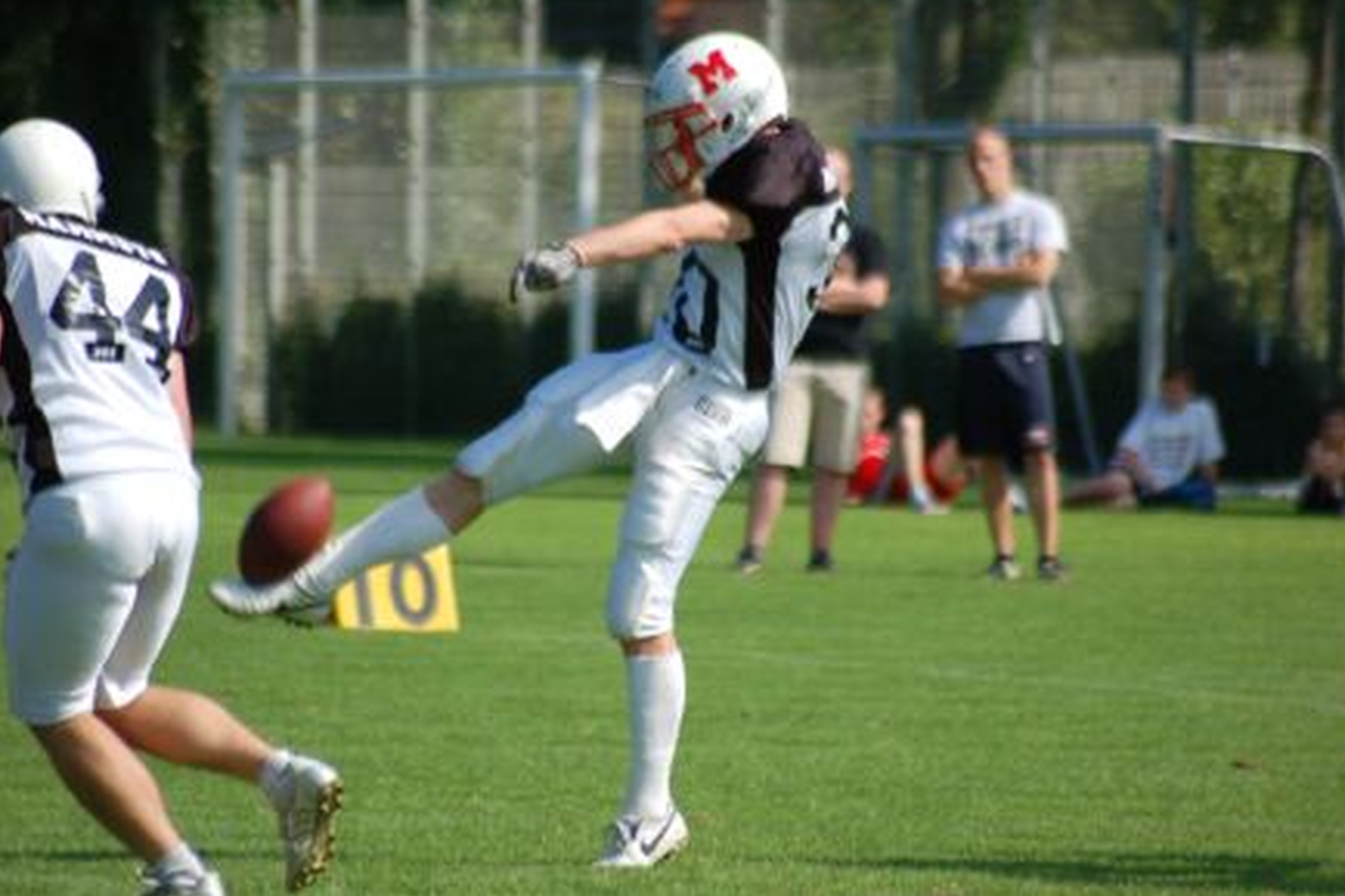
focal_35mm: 422
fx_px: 15760
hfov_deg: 4.9
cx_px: 649
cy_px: 434
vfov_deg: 3.3
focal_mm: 270
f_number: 5.6
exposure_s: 1/1000
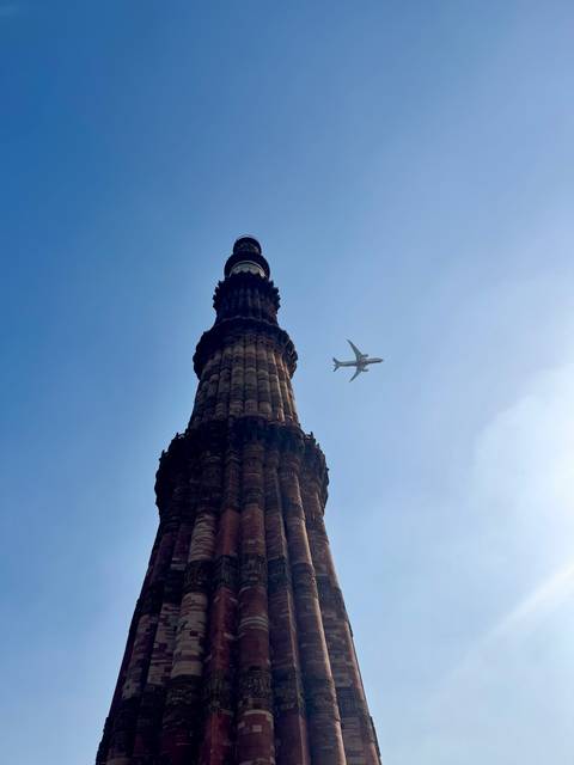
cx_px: 287
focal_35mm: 24
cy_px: 382
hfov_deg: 56.8
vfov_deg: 71.6
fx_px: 531
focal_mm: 6.76
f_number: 1.78
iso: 80
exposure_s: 1/9009
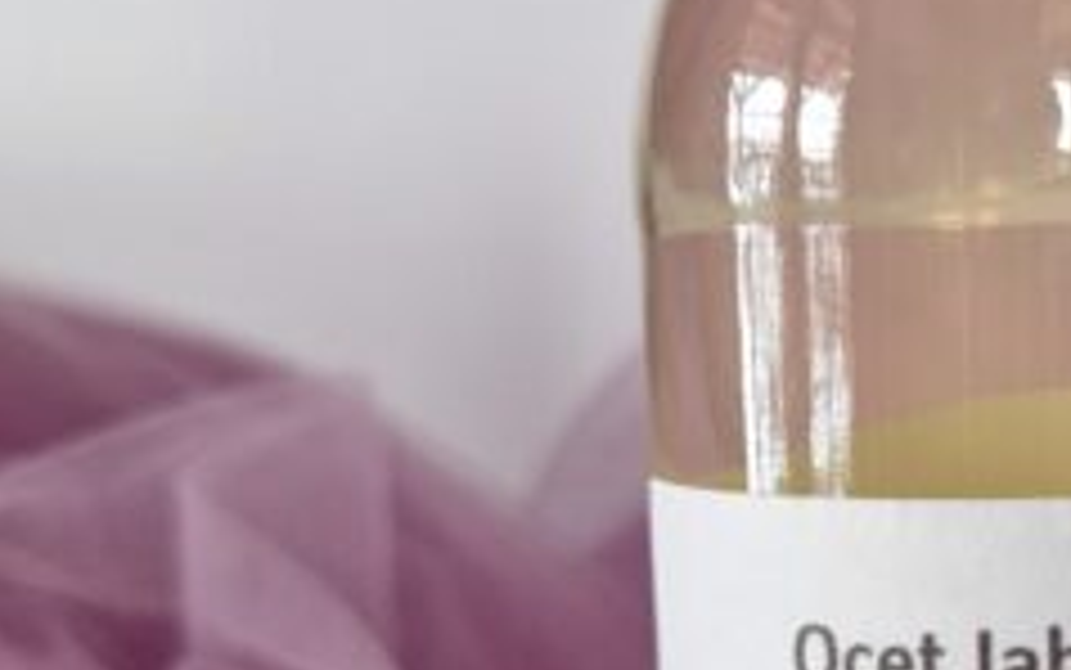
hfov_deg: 24.2
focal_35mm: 82
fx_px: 2395
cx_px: 1053
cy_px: 472
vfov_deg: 15.9
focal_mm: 5.4
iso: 200
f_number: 1.8
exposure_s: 1/100
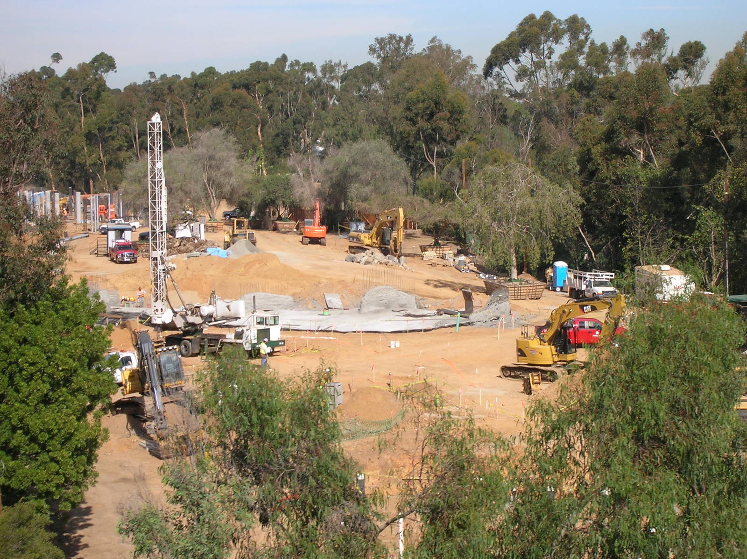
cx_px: 374
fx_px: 1940
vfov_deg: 16.4
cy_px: 280
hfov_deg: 21.8
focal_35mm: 90
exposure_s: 1/156
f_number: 7.6
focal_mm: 15
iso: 50
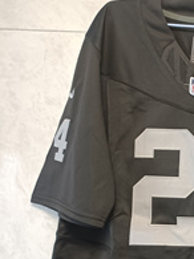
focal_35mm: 64
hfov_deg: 18.9
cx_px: 324
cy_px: 197
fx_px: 479
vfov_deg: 29.8
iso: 778
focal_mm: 4.75
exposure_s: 1/33.3
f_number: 1.79
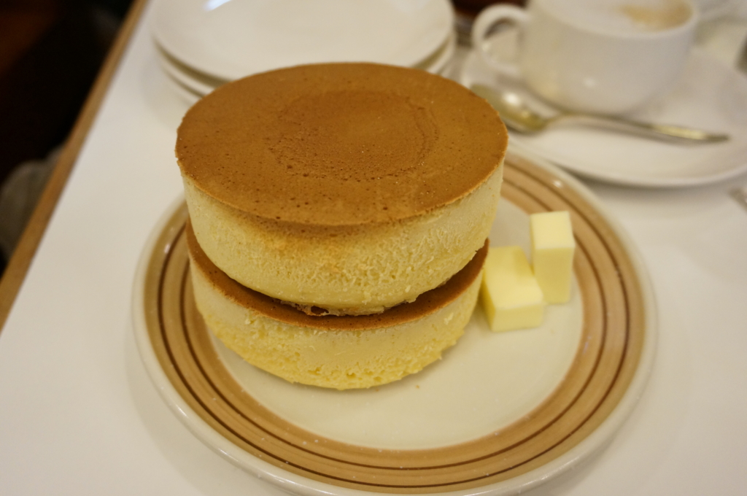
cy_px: 248
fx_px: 653
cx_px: 374
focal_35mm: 32
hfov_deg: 59.6
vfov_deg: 41.6
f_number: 4
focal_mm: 21
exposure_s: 1/60
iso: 1250
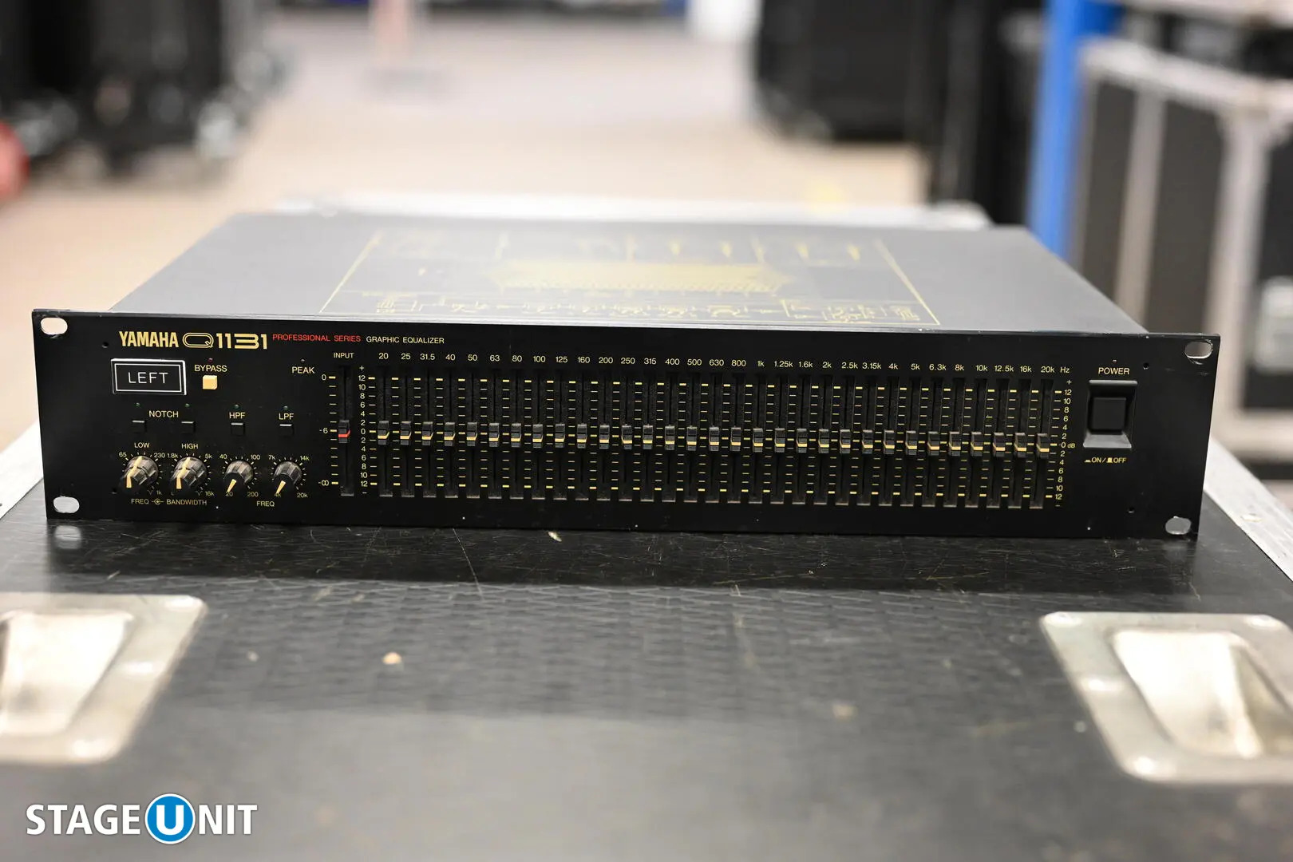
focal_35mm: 50
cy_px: 431
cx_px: 646
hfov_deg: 39.6
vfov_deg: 27.0
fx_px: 1796
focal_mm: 50
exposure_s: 1/80
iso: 3200
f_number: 2.8
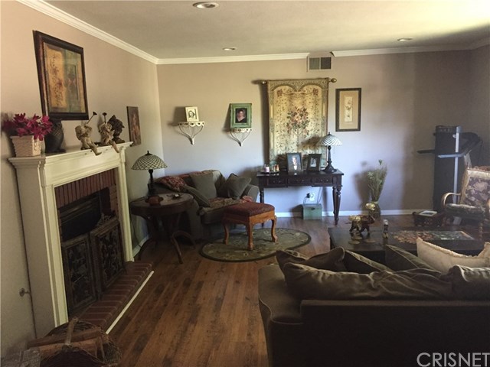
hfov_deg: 61.7
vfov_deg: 48.2
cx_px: 245
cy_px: 184
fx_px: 411
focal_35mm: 29
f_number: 2.2
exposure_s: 1/15
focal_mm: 4.15
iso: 250
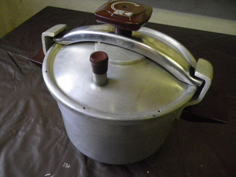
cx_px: 118
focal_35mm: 28
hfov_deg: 63.4
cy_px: 88
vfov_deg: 49.7
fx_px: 191
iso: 500
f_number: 2.6
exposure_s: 1/60
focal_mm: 4.9
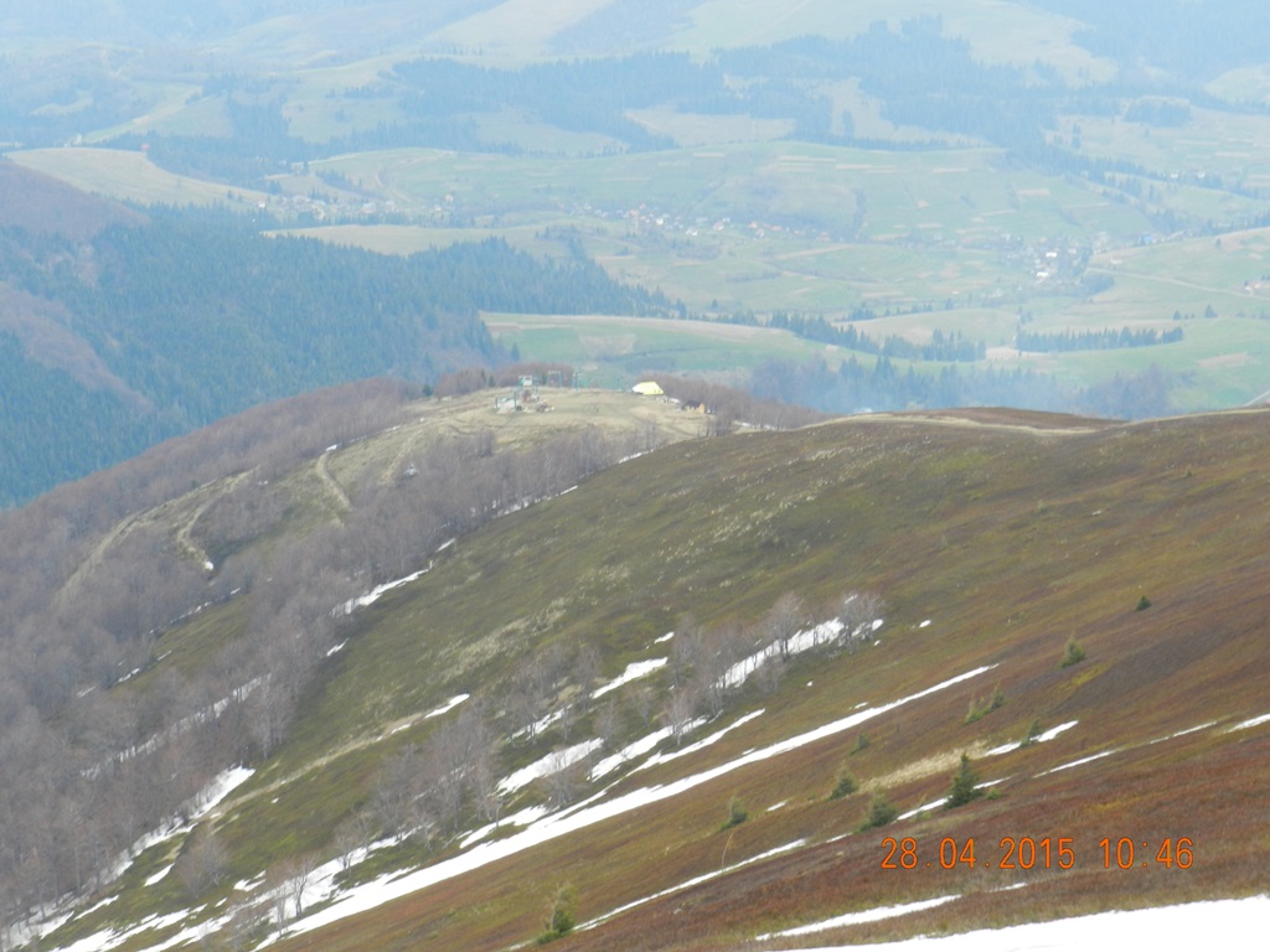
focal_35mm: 76
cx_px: 635
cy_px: 476
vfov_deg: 19.4
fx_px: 2788
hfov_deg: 25.7
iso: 160
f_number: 4.8
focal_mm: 13.5
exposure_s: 1/200
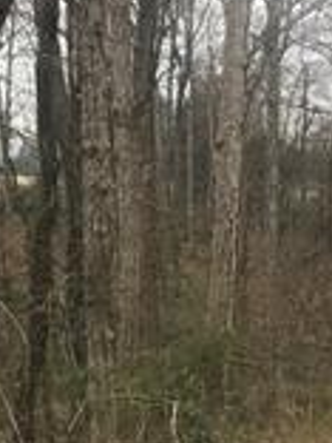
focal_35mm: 86
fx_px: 1100
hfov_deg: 16.6
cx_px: 372
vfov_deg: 21.8
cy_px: 457
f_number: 1.8
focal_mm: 3.99
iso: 20
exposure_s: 1/622
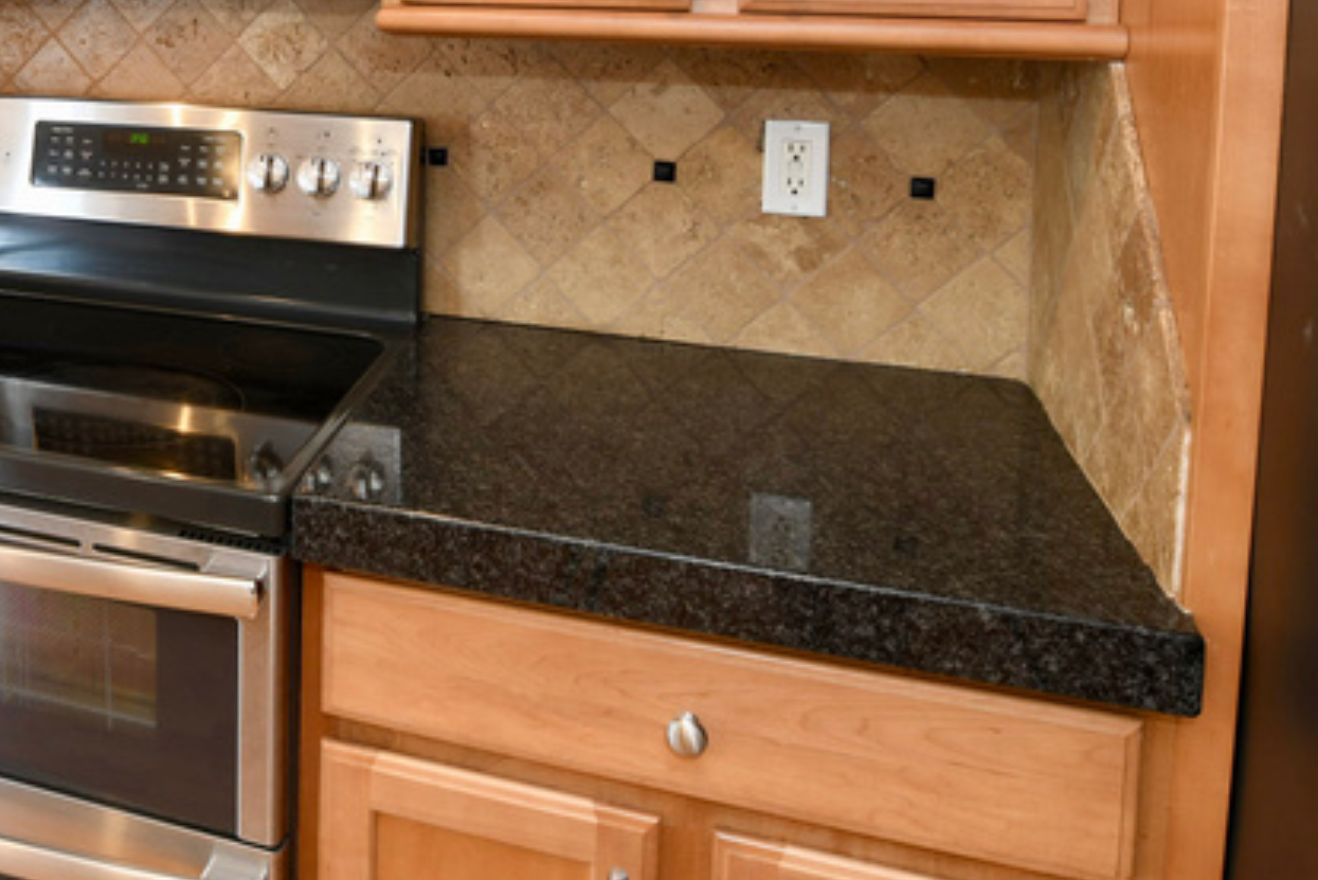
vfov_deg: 33.6
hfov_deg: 46.6
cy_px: 49
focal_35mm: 37
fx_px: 1355
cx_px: 121
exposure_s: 1/4
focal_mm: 15
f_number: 8
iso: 200
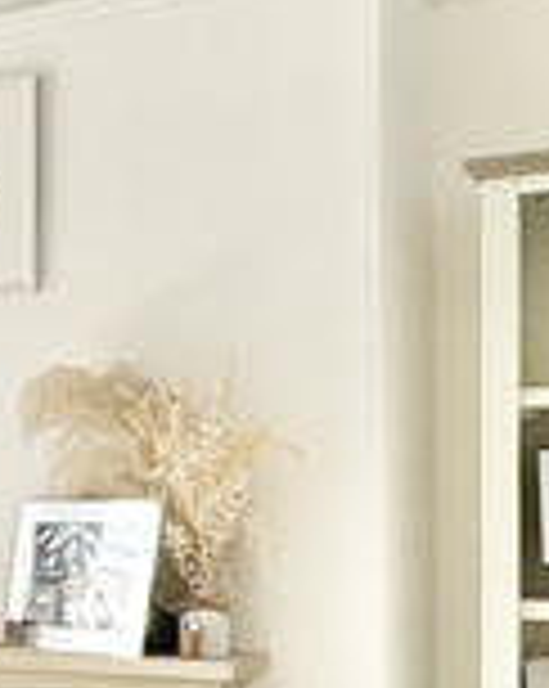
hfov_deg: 14.1
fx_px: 1750
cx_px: -648
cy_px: 558
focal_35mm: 86
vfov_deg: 21.9
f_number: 2.2
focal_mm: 2.22
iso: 40
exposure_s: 1/407
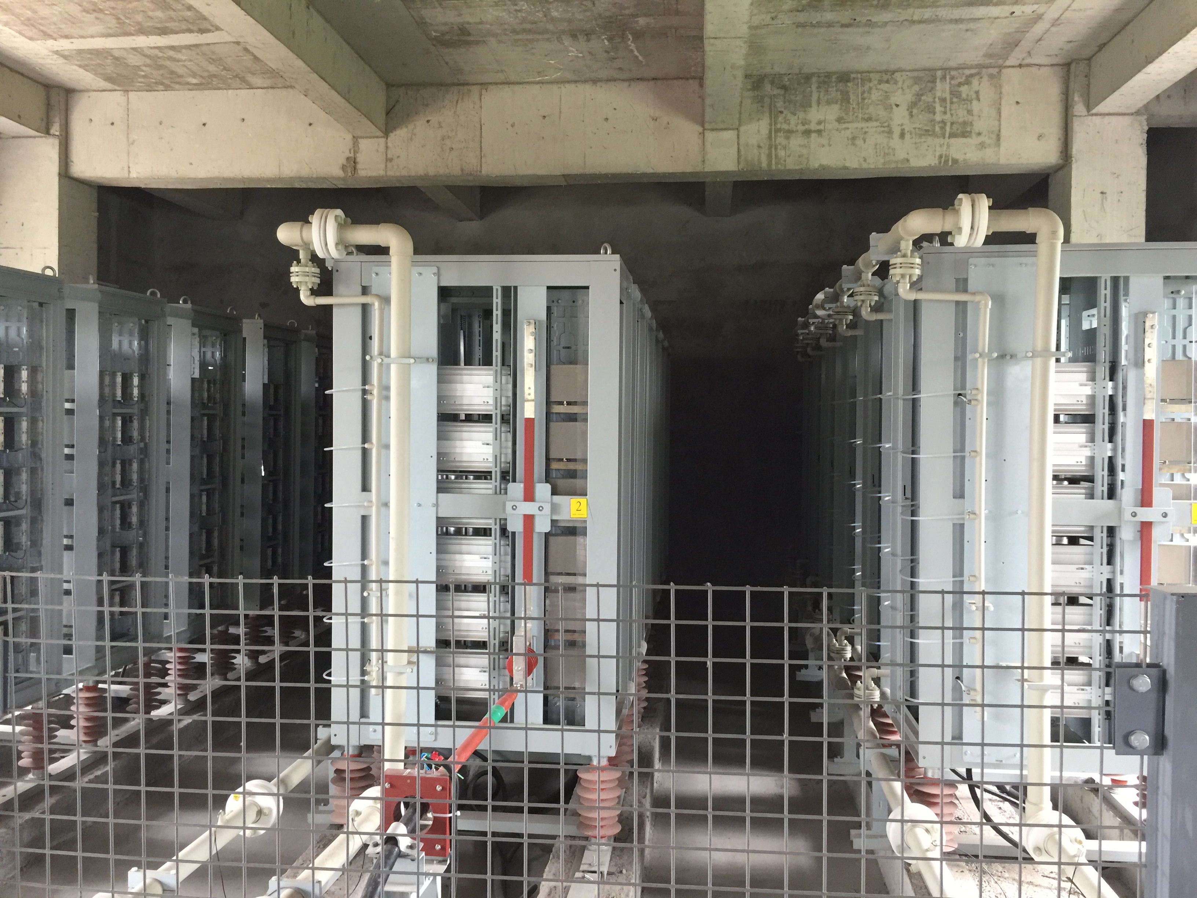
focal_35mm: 29
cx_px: 598
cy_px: 449
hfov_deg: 61.7
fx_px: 1003
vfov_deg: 48.2
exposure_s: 1/17
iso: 100
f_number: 2.2
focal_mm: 4.15
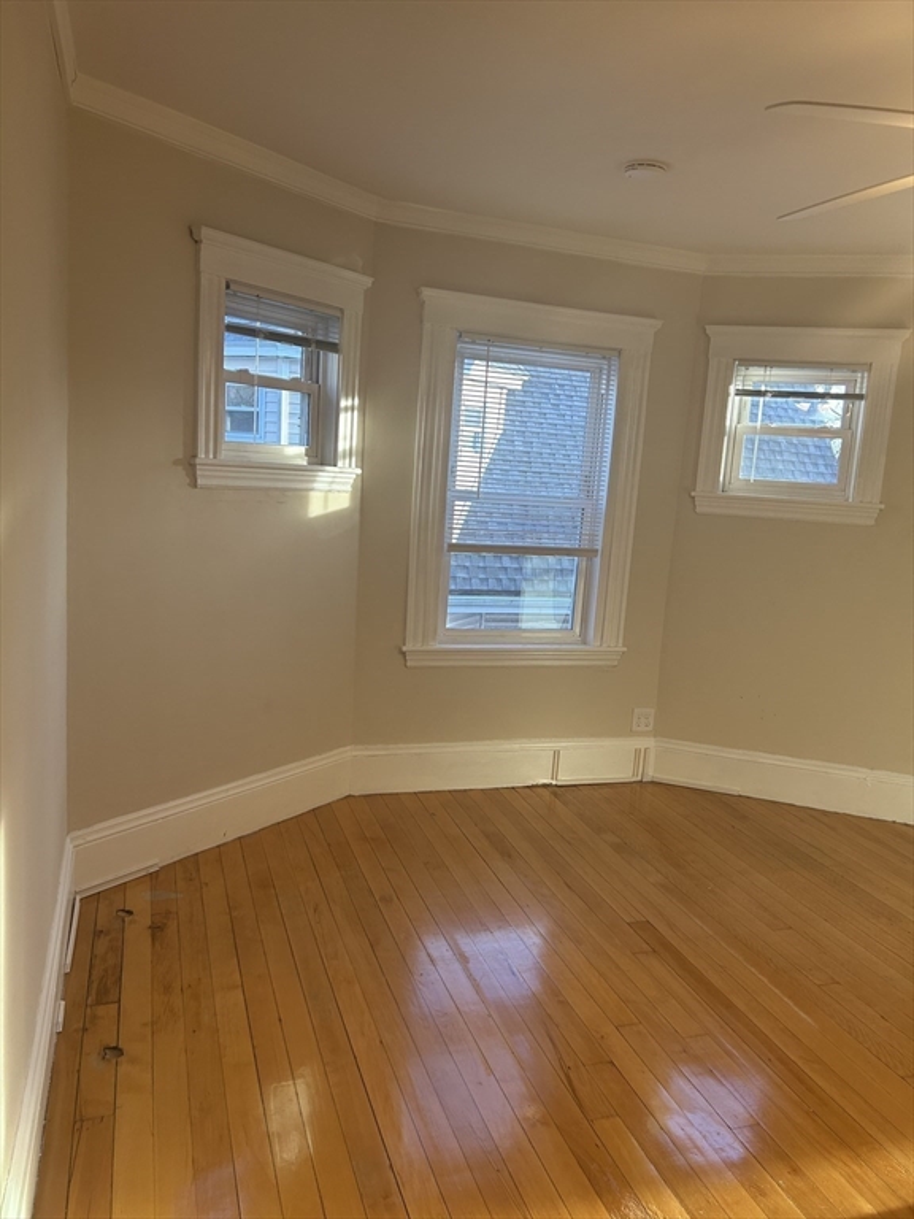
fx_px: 915
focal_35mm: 26
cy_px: 610
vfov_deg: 67.3
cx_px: 457
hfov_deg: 53.1
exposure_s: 1/111
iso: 100
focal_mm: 5.7
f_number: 1.5
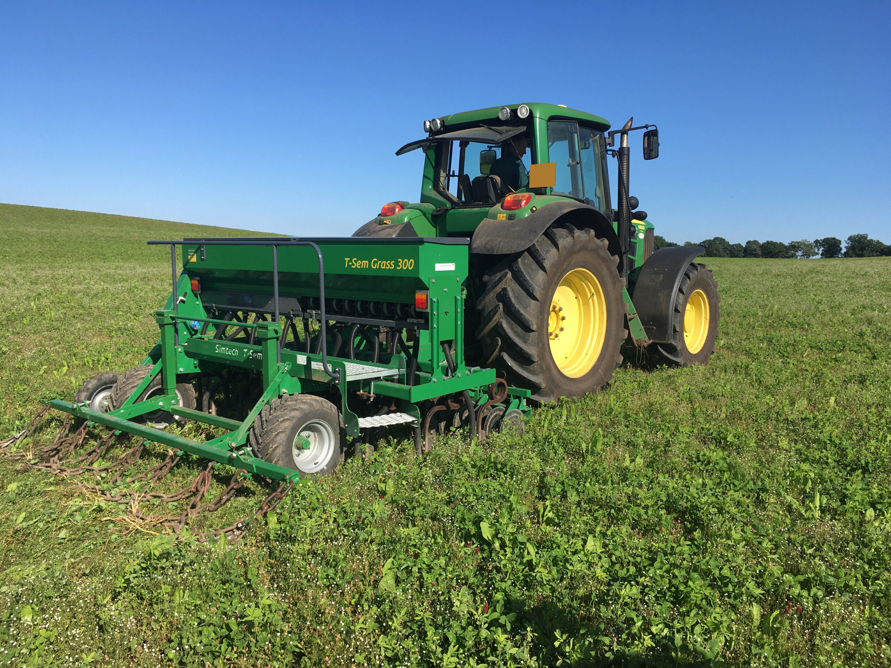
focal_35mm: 29
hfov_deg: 61.7
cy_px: 334
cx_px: 446
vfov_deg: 48.2
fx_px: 746
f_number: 2.2
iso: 25
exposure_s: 1/1570
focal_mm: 4.15
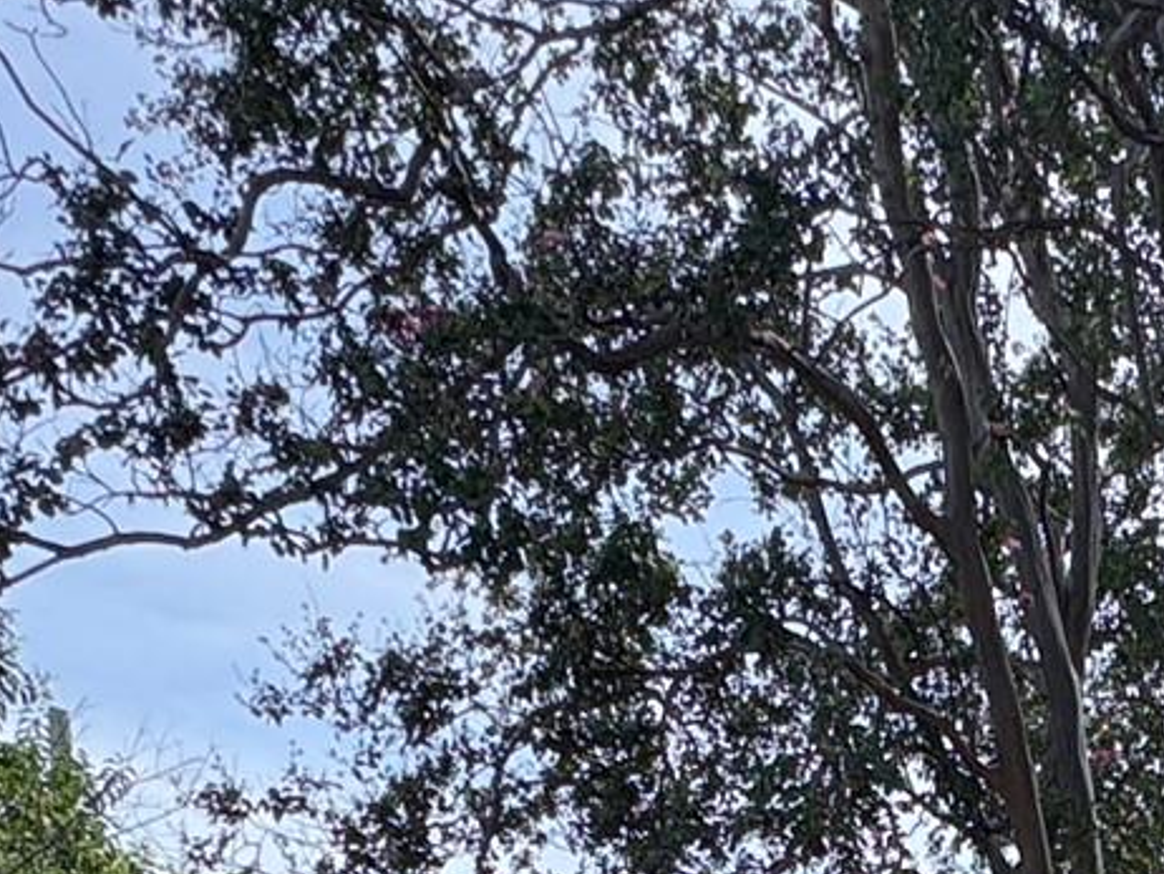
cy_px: 1836
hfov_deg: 27.8
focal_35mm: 62
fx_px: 2086
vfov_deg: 16.6
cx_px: 1353
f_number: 2.2
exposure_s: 1/430
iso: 40
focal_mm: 2.22
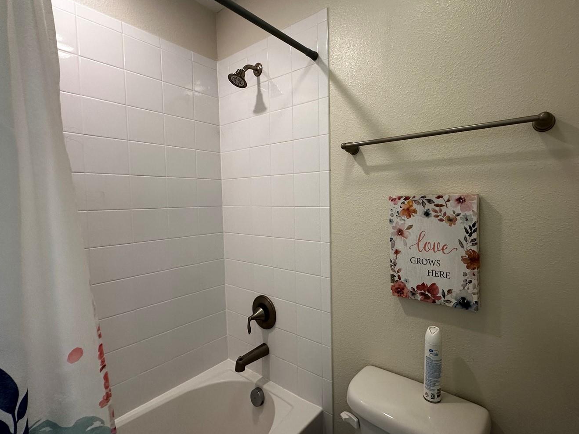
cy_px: 212
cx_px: 334
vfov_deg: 74.7
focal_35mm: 17
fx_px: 284
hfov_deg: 90.4
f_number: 2.2
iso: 200
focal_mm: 2.22
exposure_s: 1/120
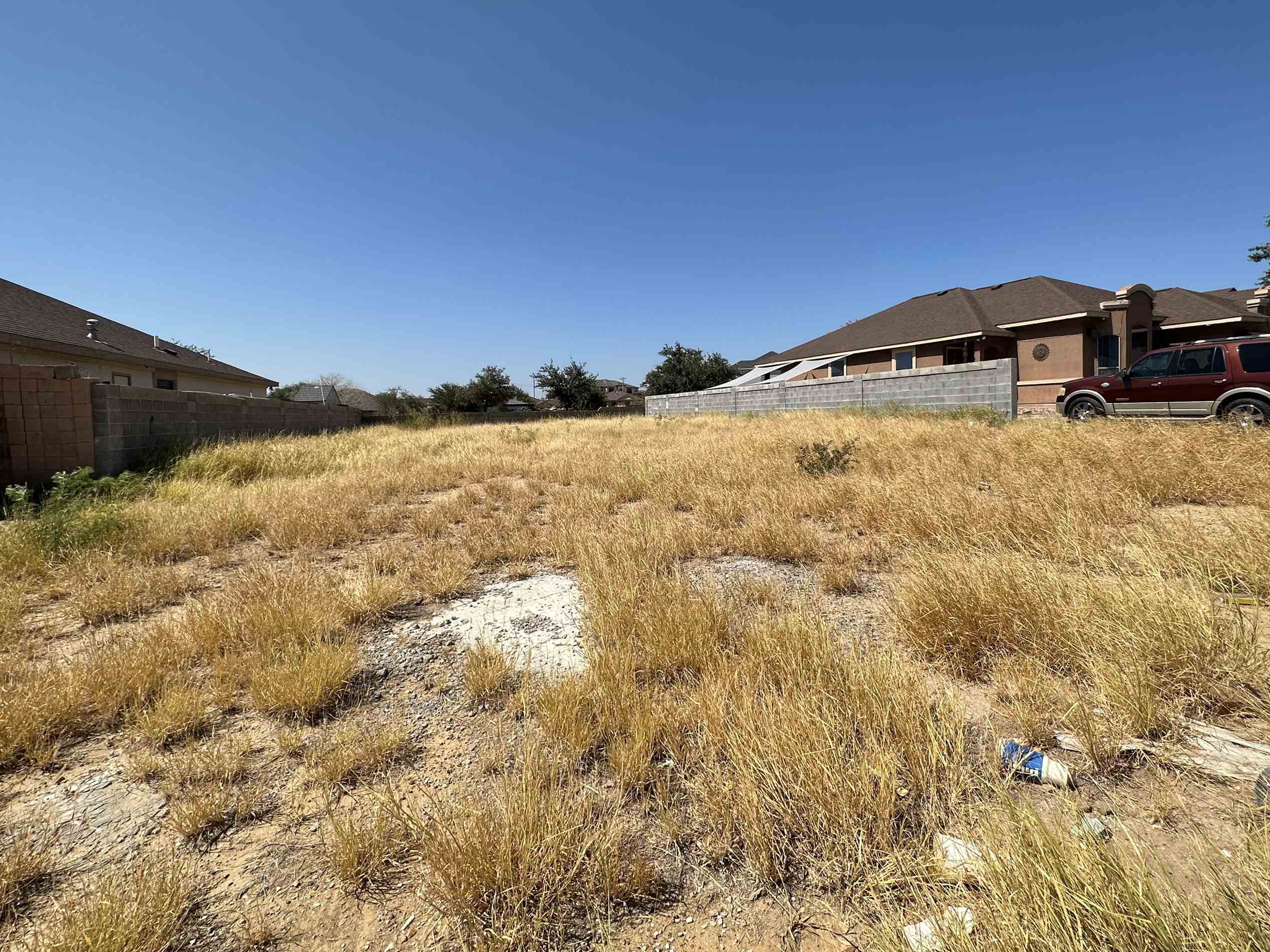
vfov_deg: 74.5
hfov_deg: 91.0
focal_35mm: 17
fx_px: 624
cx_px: 662
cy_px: 430
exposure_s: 1/3401
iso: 50
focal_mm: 2.22
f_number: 2.2
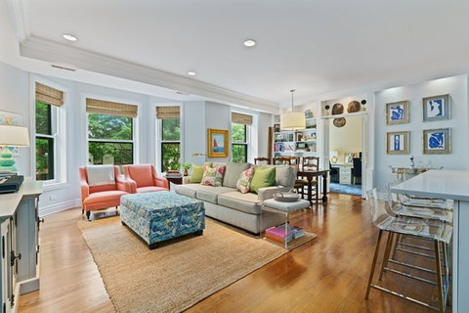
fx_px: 208
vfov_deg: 73.7
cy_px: 156
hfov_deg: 96.7
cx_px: 234
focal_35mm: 16
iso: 320
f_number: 7.1
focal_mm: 16
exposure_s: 1/4
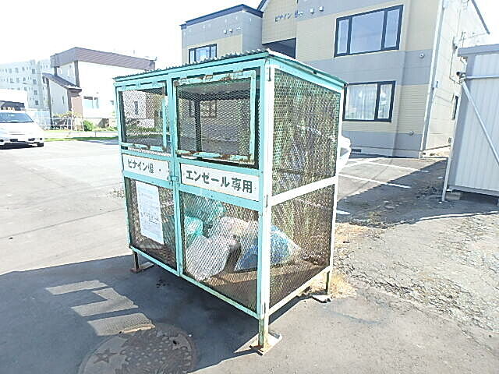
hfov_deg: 79.0
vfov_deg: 63.4
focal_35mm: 21
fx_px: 303
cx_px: 250
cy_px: 187
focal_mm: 3.7
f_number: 3.5
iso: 125
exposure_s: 1/250
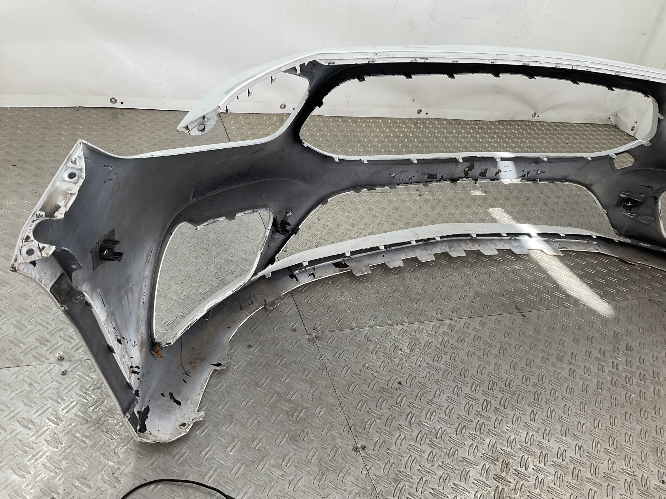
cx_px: 333
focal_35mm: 29
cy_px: 250
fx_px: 558
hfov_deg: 61.7
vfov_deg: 48.2
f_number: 1.8
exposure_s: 1/111
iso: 16
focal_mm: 3
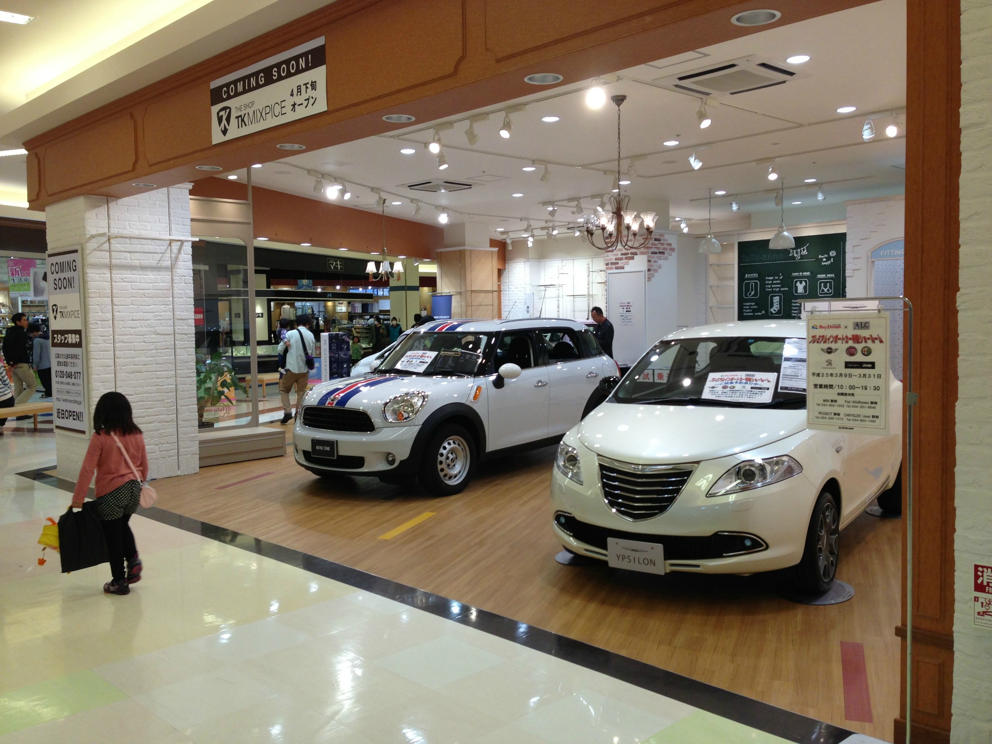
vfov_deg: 42.9
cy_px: 372
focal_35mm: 33
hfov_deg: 55.4
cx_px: 496
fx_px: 946
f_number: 2.4
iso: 64
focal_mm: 4.13
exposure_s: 1/120
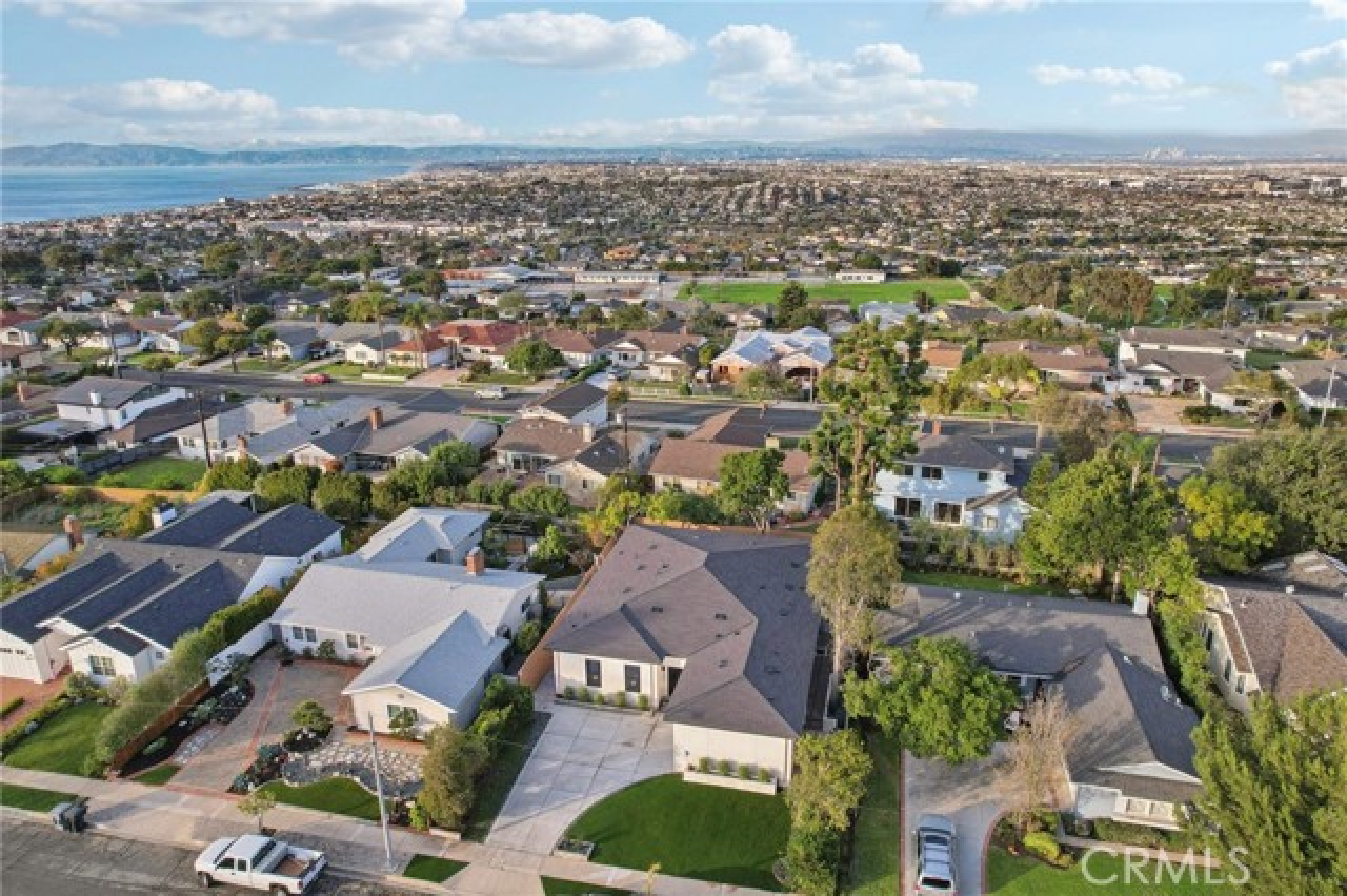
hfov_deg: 78.6
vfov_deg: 57.2
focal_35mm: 22
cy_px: 448
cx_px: 674
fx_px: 823
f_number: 2.8
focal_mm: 8.4
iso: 100
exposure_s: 1/640
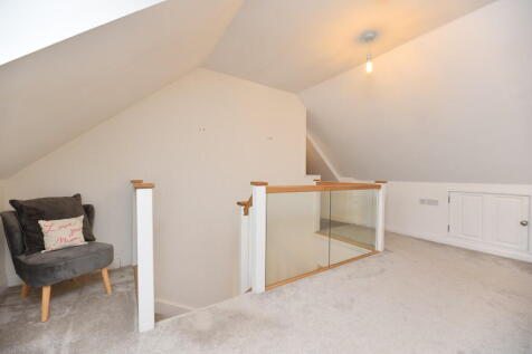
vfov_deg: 81.2
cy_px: 177
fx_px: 207
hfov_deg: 104.3
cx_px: 266
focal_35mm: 14
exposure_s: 1/100
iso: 800
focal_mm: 14
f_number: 5
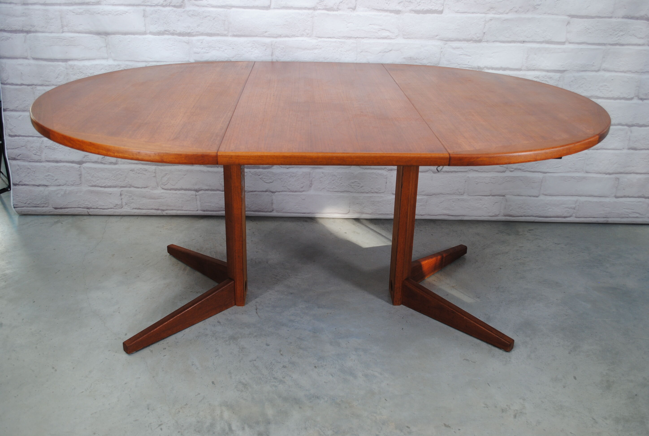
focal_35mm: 33
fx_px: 596
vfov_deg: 40.1
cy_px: 218
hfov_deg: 57.1
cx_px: 324
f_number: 4.5
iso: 200
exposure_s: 1/80
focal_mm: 22
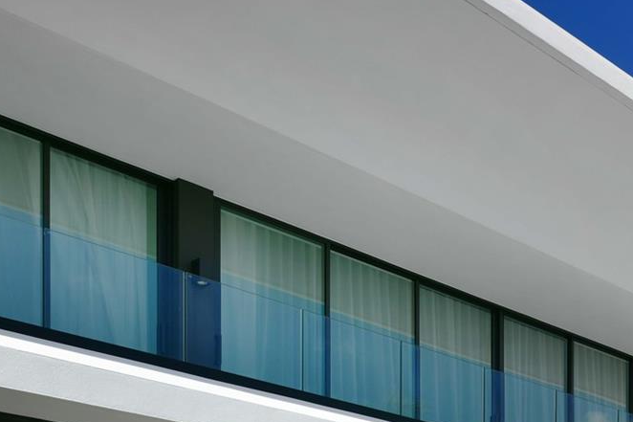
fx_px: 1020
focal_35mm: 58
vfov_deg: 22.2
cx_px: 527
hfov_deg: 33.3
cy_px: 455
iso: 100
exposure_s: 1/200
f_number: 11
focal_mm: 24
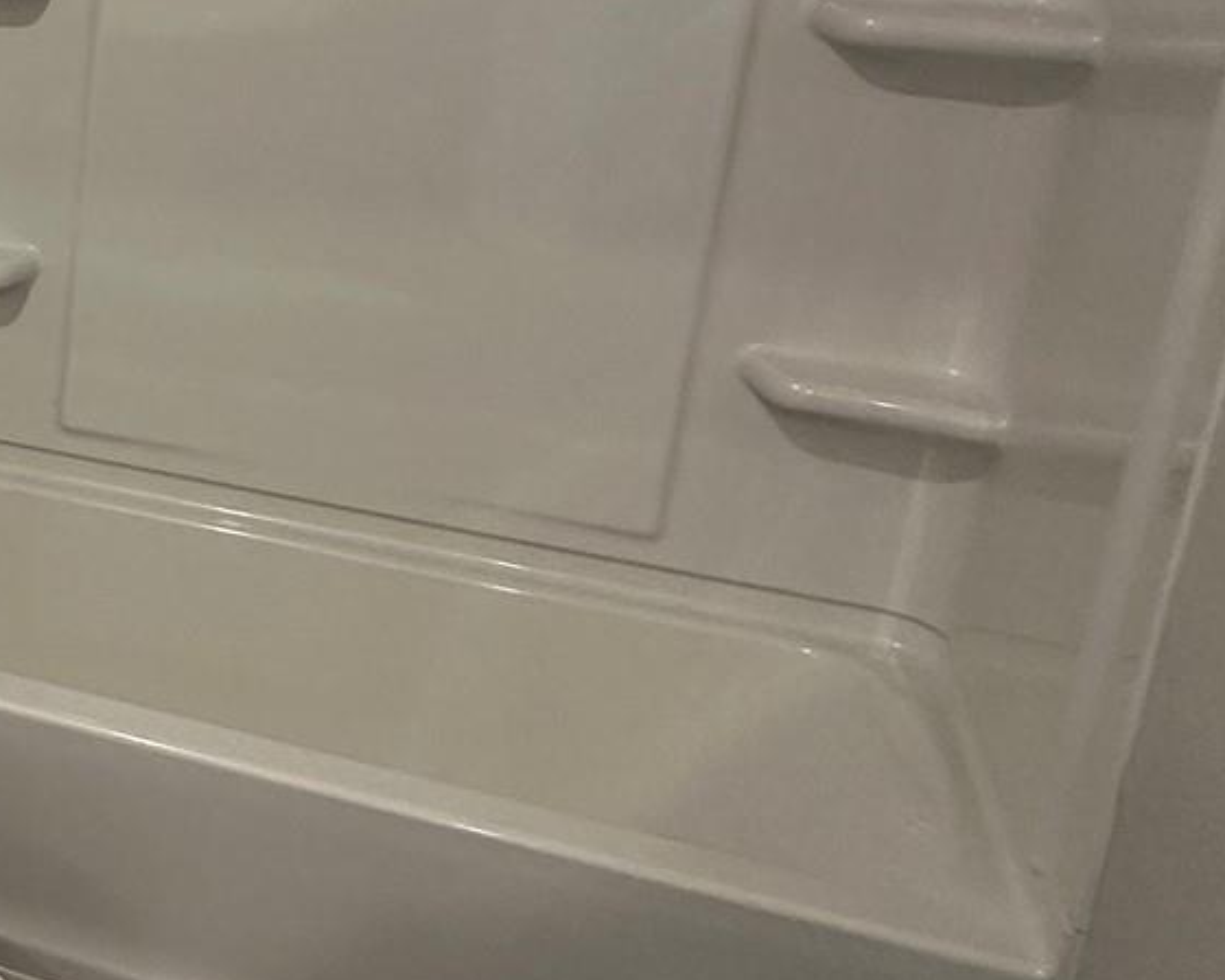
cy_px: 273
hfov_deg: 28.4
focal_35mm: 50
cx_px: -481
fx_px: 1813
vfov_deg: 29.9
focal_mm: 2.22
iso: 250
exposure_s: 1/60
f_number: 2.2
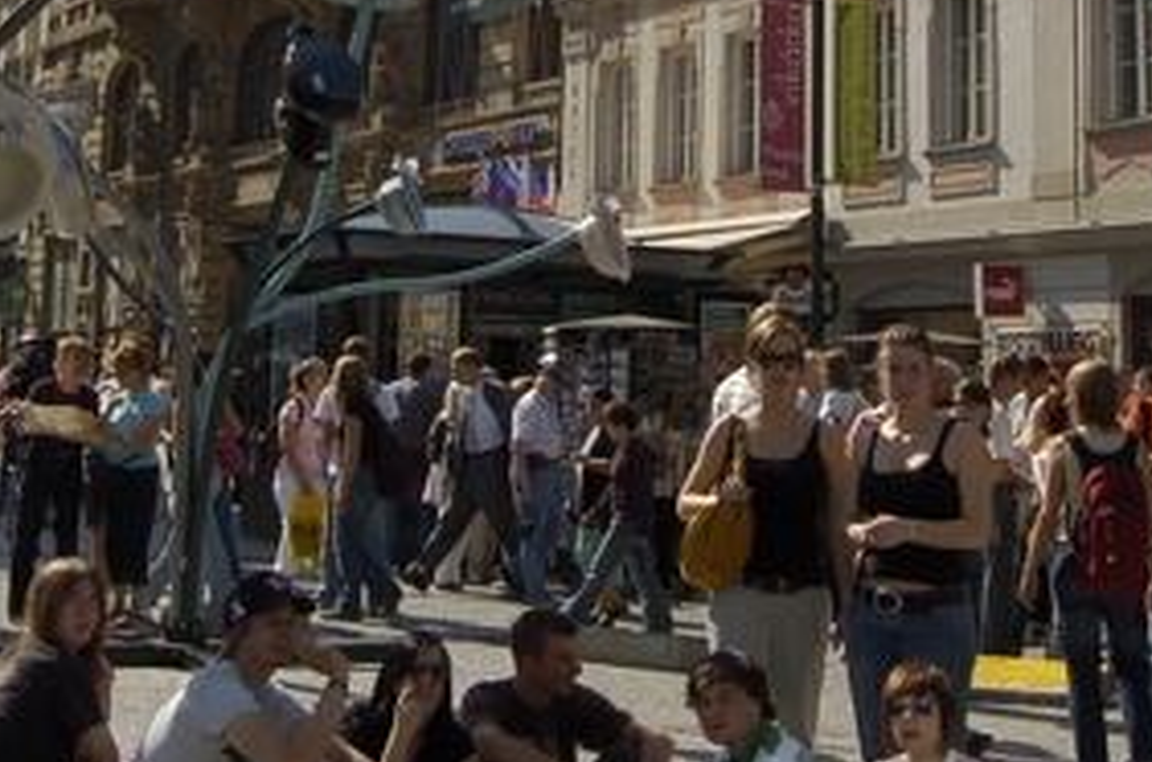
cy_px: -301
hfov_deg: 25.3
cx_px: 599
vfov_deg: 15.8
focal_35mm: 80
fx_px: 2567
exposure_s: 1/320
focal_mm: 19
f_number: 9
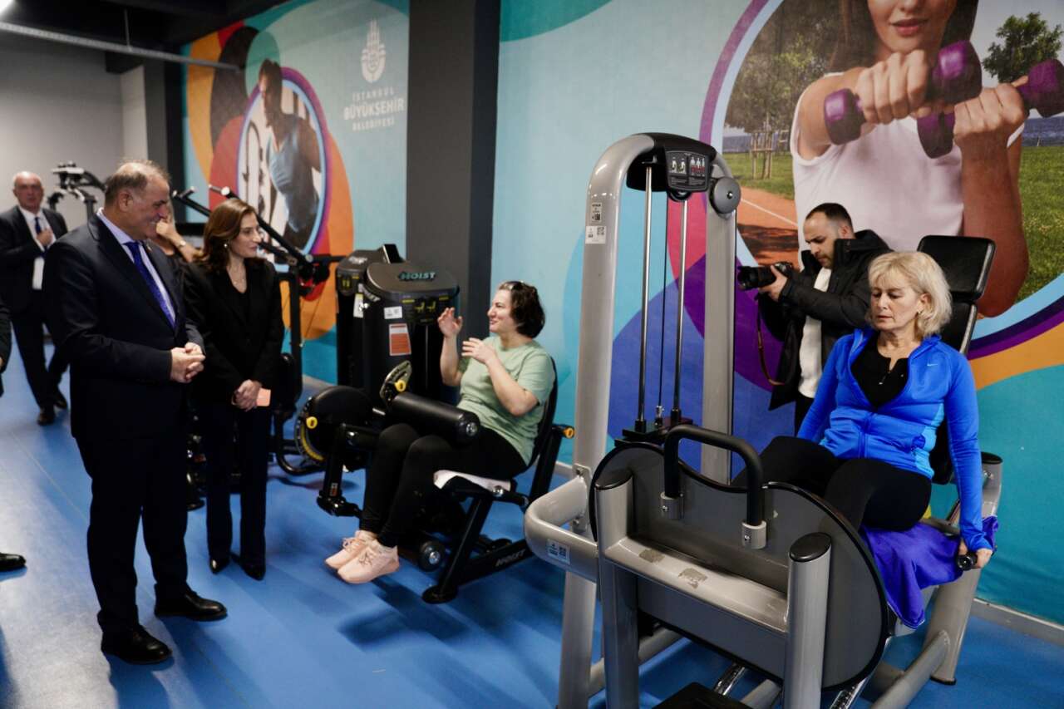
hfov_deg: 73.8
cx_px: 532
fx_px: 709
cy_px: 354
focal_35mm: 24
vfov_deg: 53.1
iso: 2500
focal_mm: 24
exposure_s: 1/160
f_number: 2.8
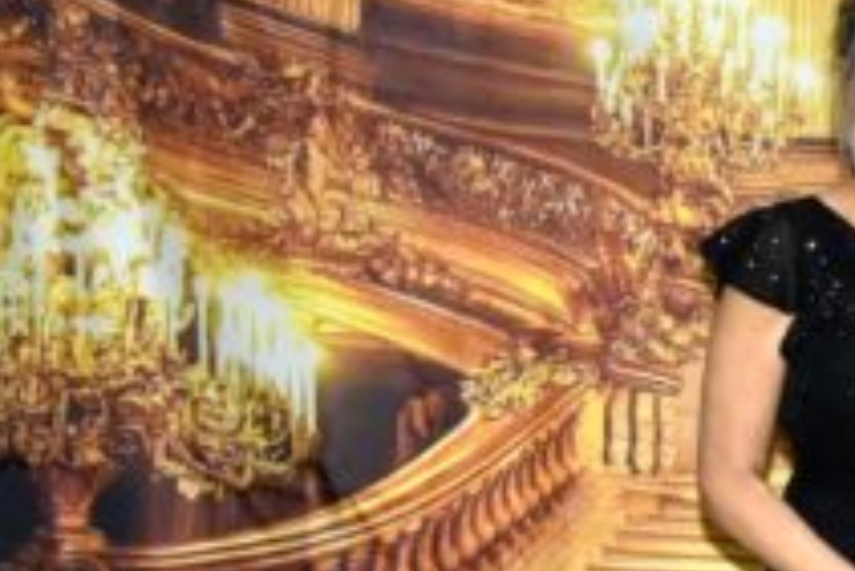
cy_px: 622
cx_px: 1135
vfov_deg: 14.3
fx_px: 2234
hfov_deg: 19.8
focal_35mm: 94
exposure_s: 1/60
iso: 1600
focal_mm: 31
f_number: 6.3
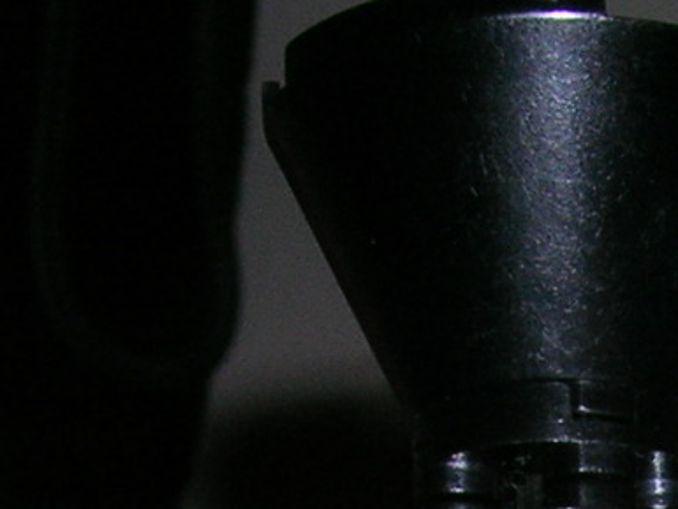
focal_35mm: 181
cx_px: 972
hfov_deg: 10.6
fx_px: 3546
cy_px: 1157
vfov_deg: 7.7
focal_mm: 5.7
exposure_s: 1/60.1
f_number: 4.9
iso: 50
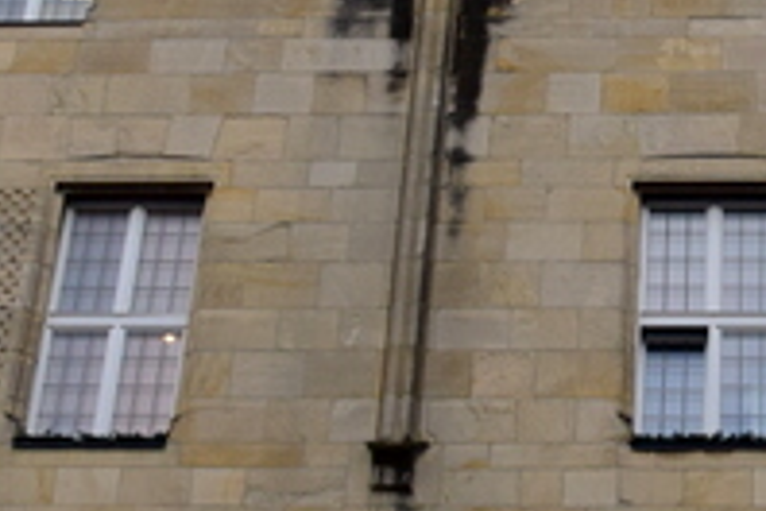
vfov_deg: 12.6
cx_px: 832
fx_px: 2319
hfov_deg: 18.1
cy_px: 236
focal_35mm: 109
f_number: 9
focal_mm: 18
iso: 400
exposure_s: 1/125
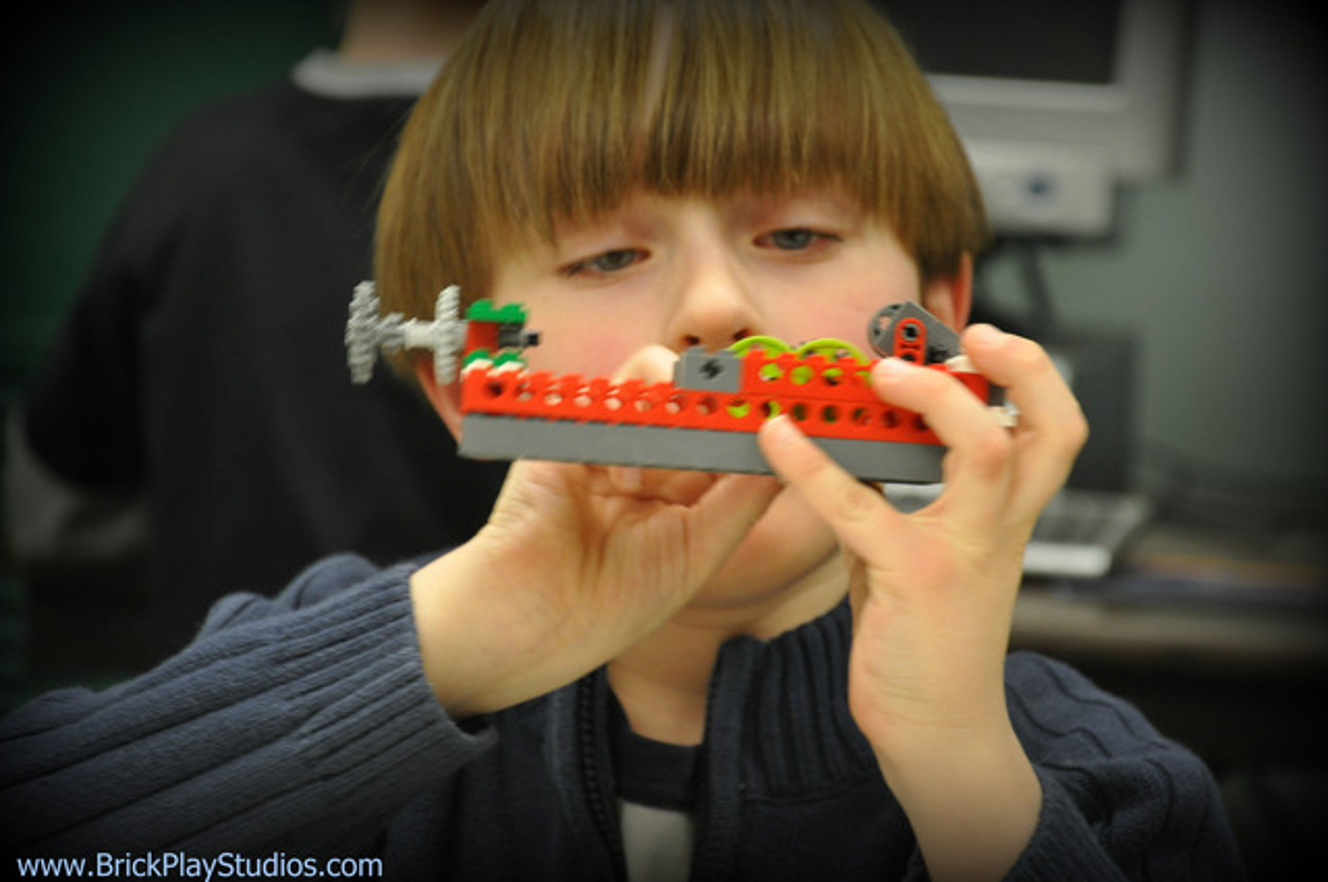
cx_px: 664
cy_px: 441
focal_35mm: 158
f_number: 5.6
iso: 800
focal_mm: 105
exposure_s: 1/30
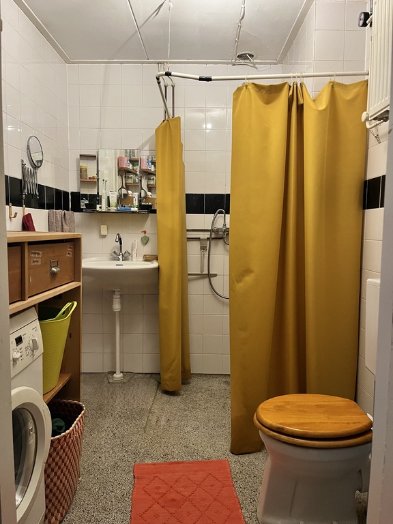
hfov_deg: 53.1
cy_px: 262
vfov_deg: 67.3
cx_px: 196
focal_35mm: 26
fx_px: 394
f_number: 1.6
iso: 500
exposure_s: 1/33
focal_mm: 5.1
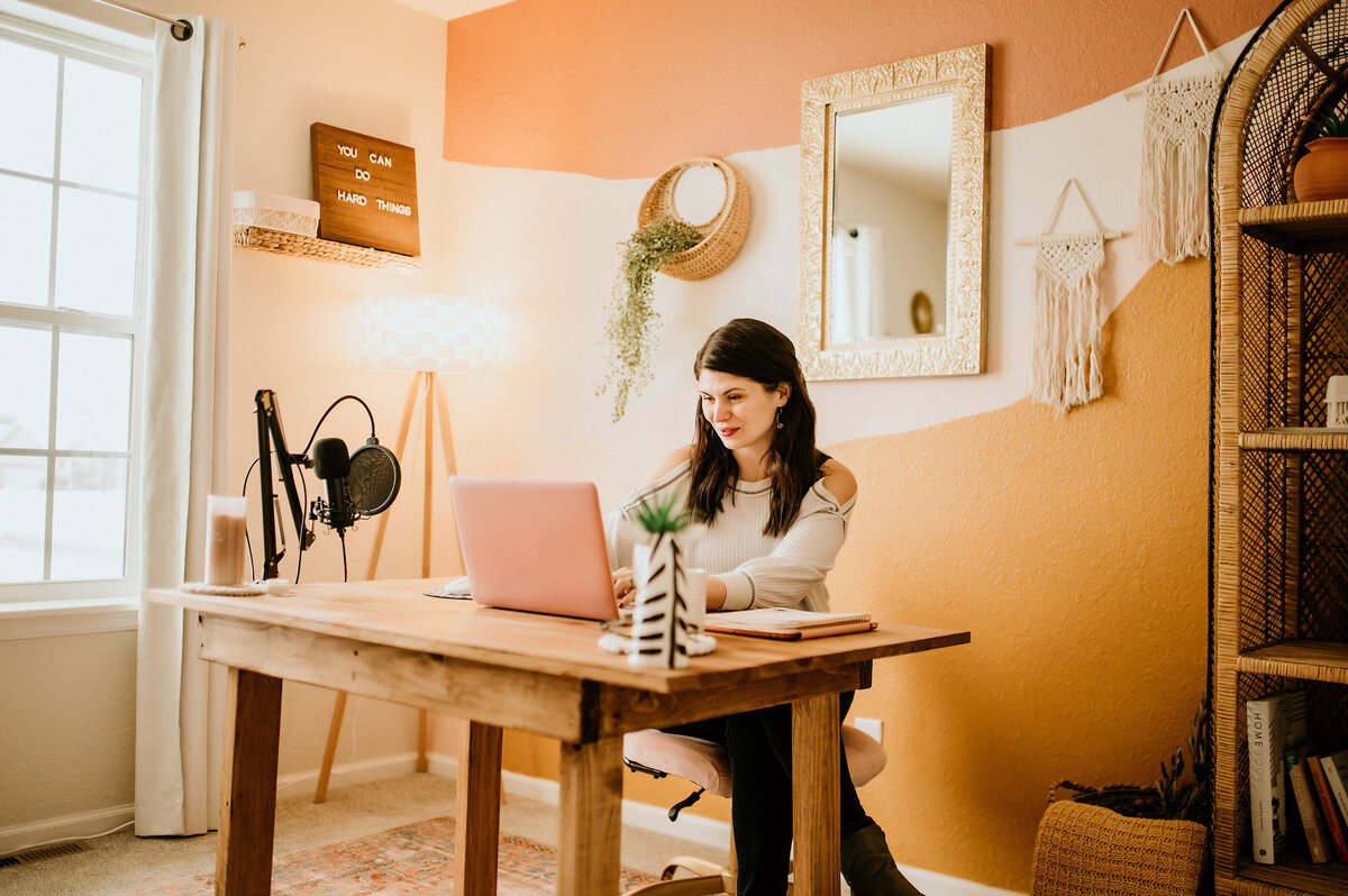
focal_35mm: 35
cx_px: 674
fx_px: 1309
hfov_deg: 54.5
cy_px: 448
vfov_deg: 37.8
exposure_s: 1/320
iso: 400
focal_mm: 35
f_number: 1.4
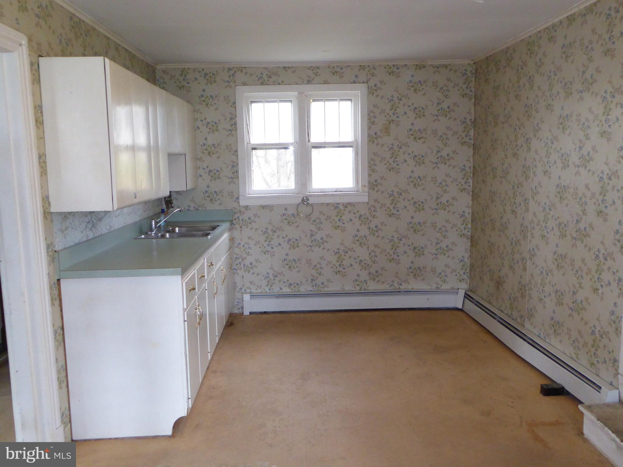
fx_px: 558
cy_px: 234
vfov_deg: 45.4
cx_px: 312
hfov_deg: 58.4
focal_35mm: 31
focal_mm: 5.4
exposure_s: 1/60
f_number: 3.5
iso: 640
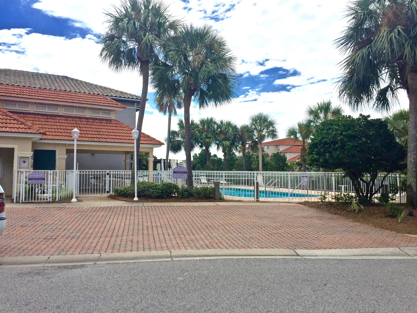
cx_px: 208
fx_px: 349
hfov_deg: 61.7
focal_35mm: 29
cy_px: 156
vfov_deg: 48.2
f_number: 2.2
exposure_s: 1/4405
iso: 32
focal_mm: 4.15
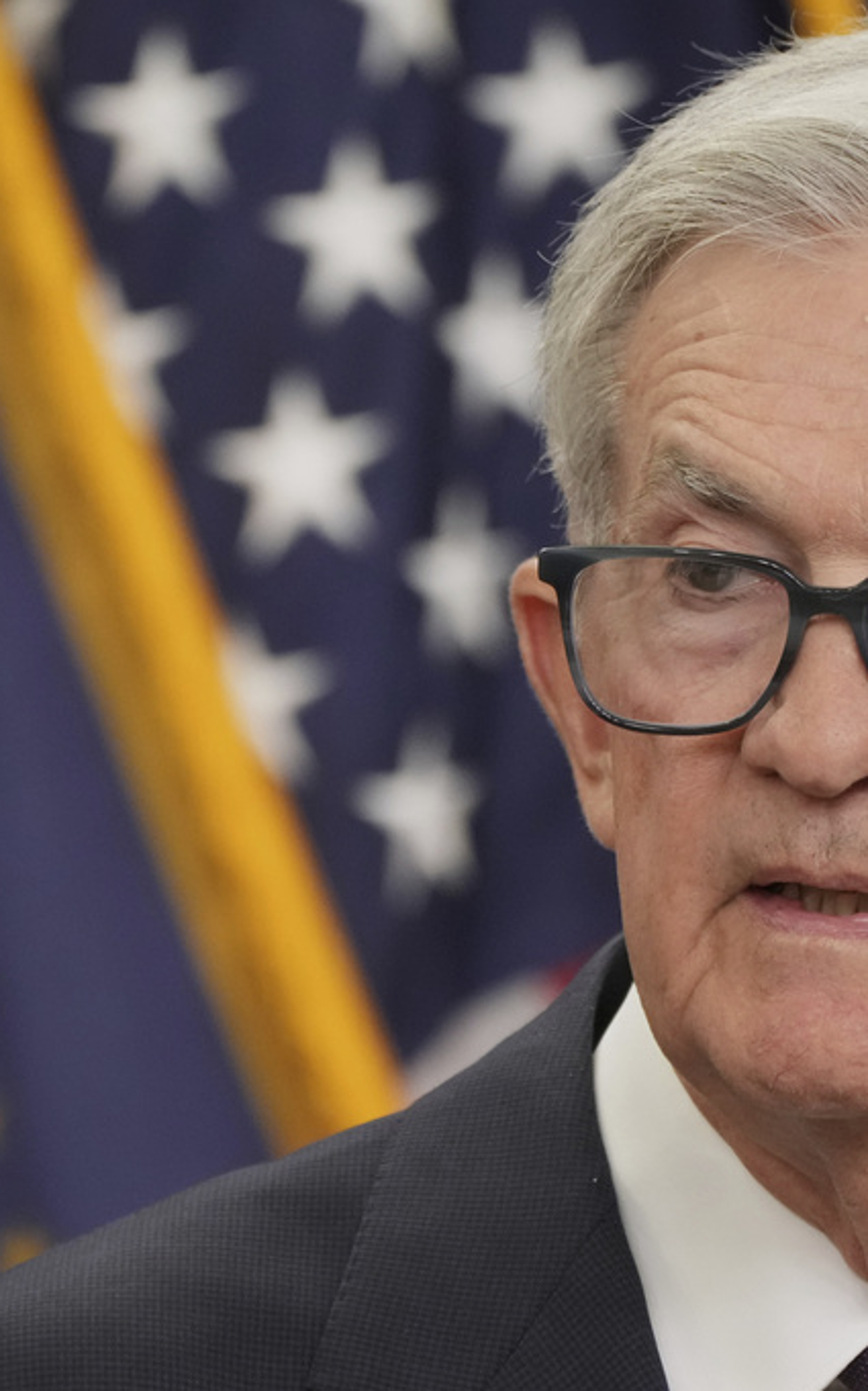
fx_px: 34858
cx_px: 415
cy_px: 696
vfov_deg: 2.3
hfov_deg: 1.4
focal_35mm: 920
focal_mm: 400
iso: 3200
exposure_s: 1/400
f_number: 5.6
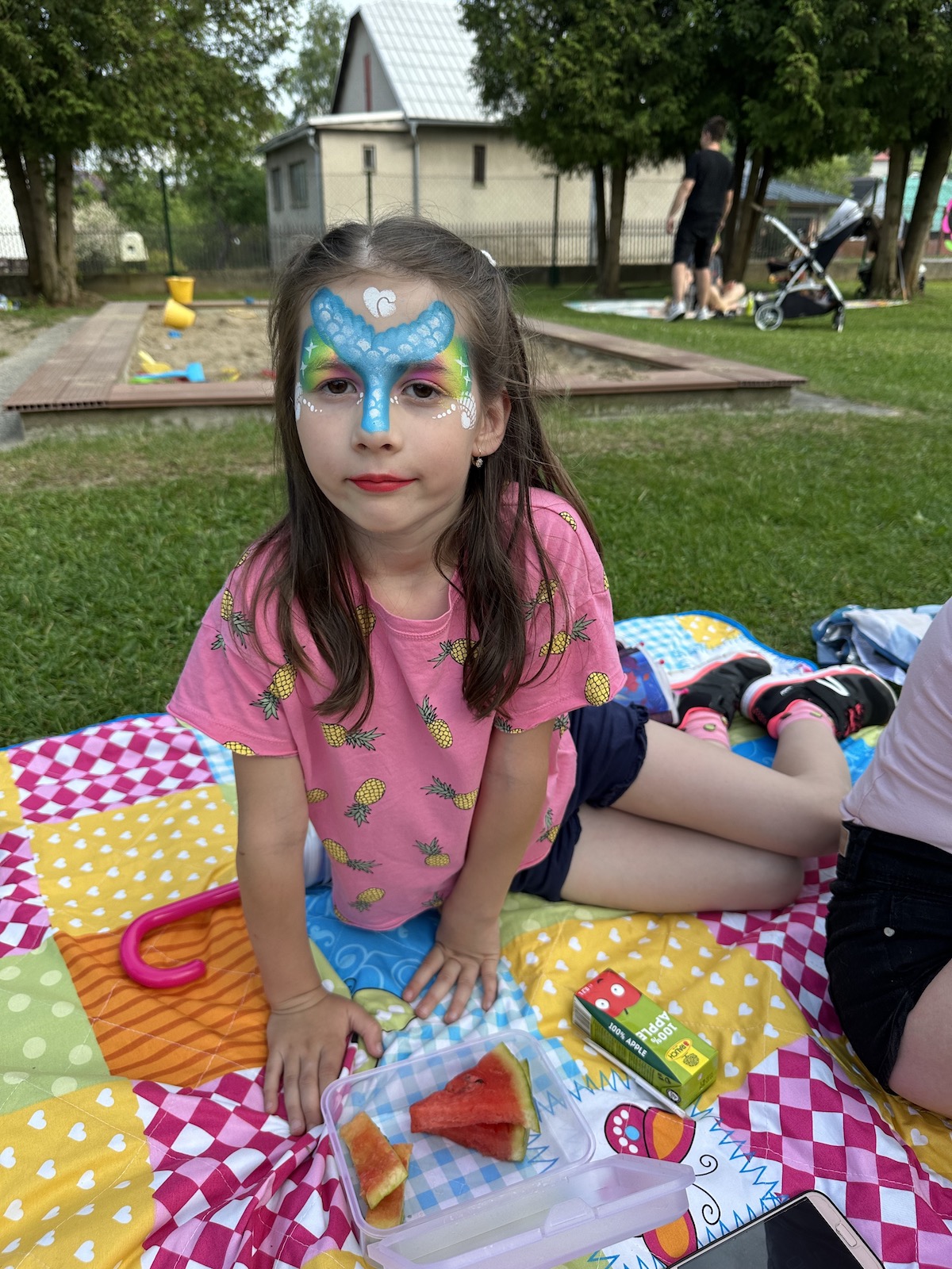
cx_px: 476
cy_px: 634
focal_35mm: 24
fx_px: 880
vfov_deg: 71.6
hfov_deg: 56.8
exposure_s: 1/1183
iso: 80
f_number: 1.78
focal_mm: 6.86
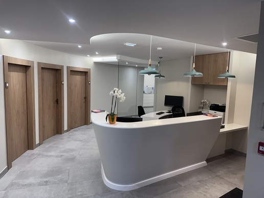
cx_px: 132
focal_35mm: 24
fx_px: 183
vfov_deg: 56.8
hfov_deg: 71.6
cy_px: 99
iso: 125
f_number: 1.78
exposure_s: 1/100
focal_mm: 6.86
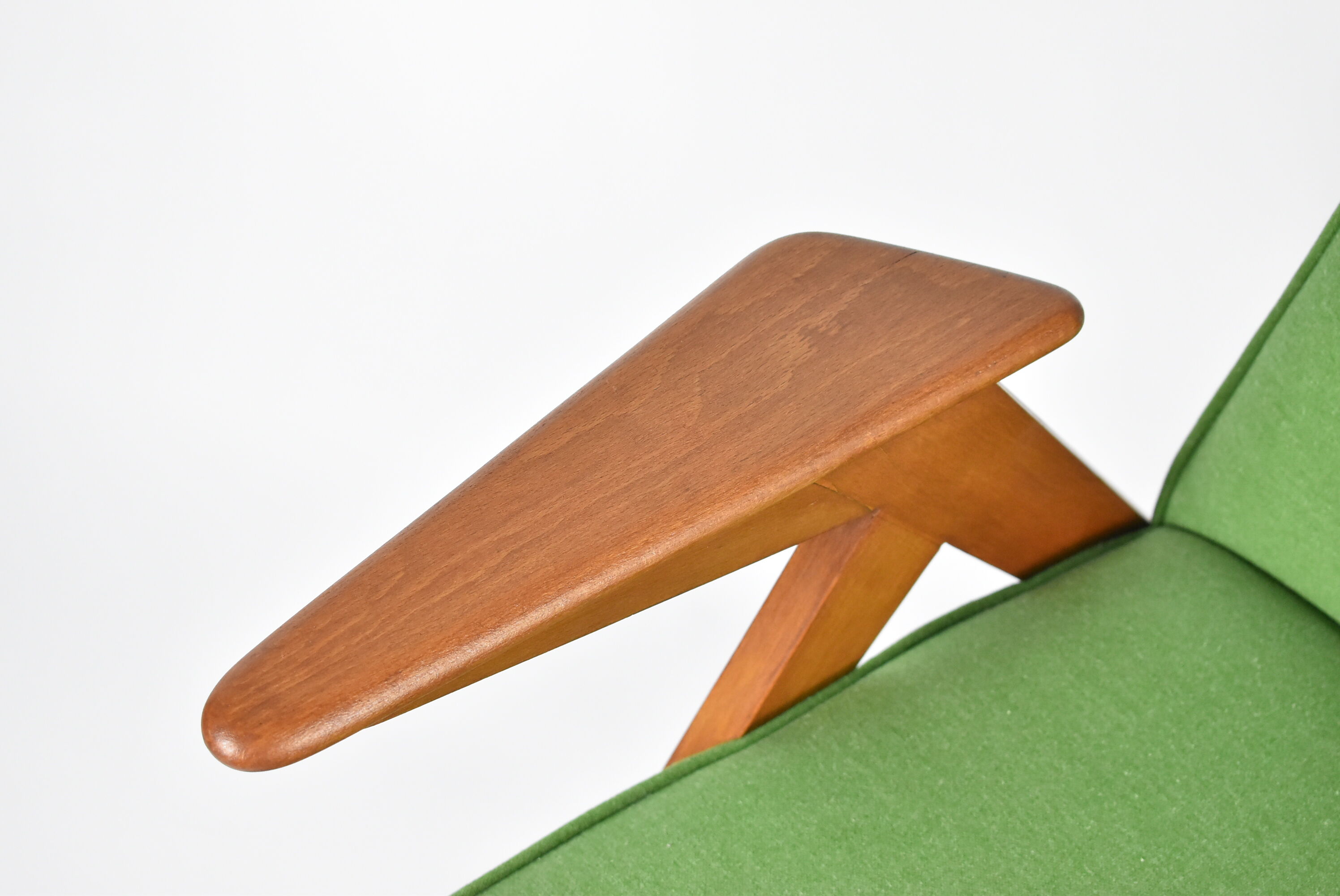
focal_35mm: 78
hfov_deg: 26.0
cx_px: 670
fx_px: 2905
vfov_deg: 17.5
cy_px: 448
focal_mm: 52
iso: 2500
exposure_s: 1/125
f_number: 5.6
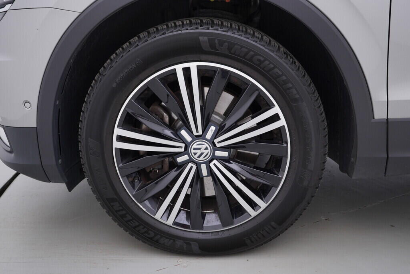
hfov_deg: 53.1
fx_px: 410
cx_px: 205
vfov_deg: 36.9
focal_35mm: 36
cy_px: 137
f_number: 3.5
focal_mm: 24
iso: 125
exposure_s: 1/60
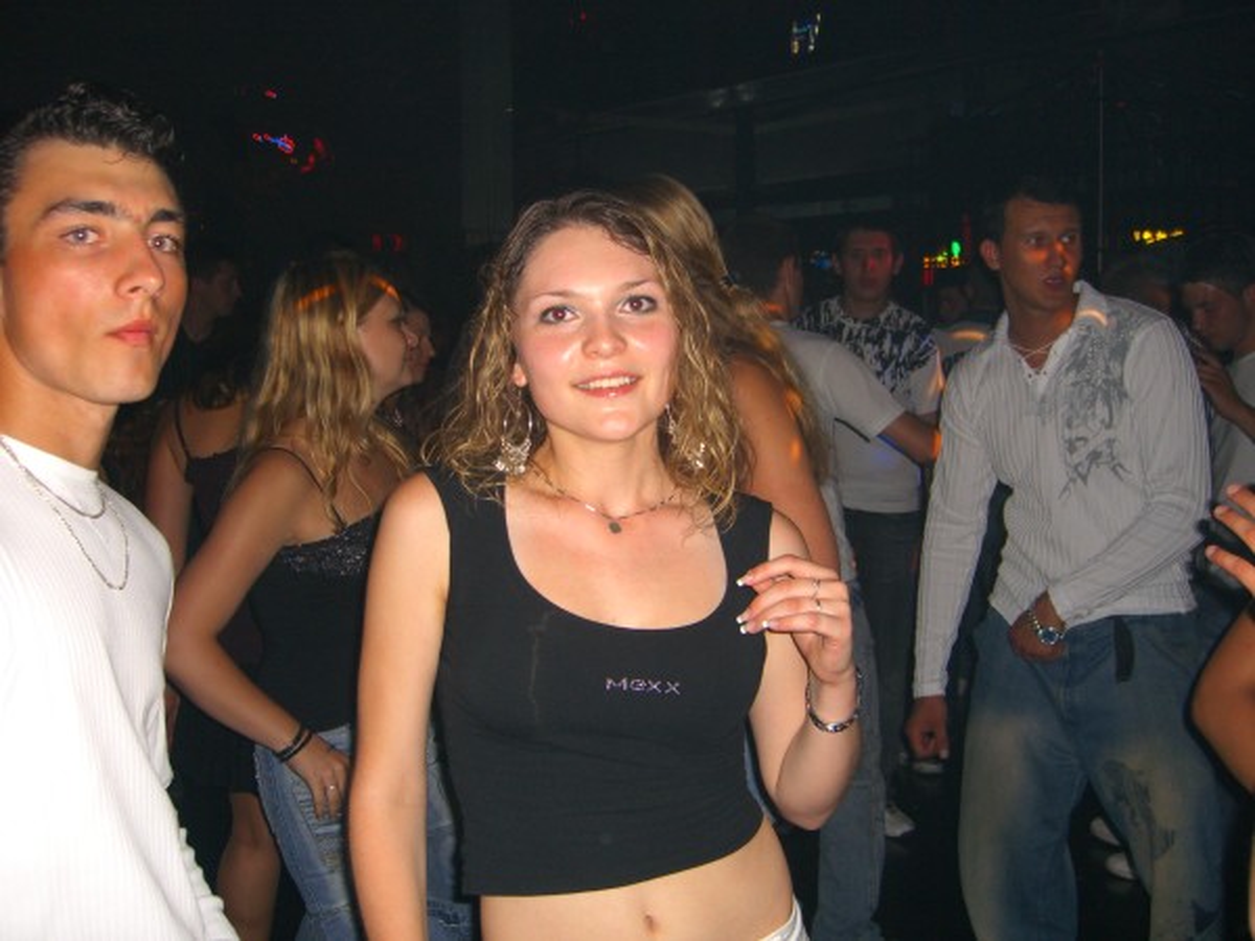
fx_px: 1378
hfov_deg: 49.0
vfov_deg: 37.7
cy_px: 470
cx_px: 628
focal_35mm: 38
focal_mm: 7.9
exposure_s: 1/60
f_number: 2.8
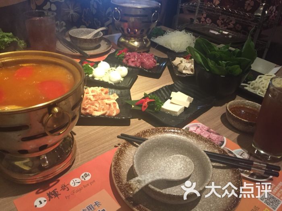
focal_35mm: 29
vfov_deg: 48.2
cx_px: 141
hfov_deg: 61.7
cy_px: 106
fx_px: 236
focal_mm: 4.15
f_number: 2.2
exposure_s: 1/30
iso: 250
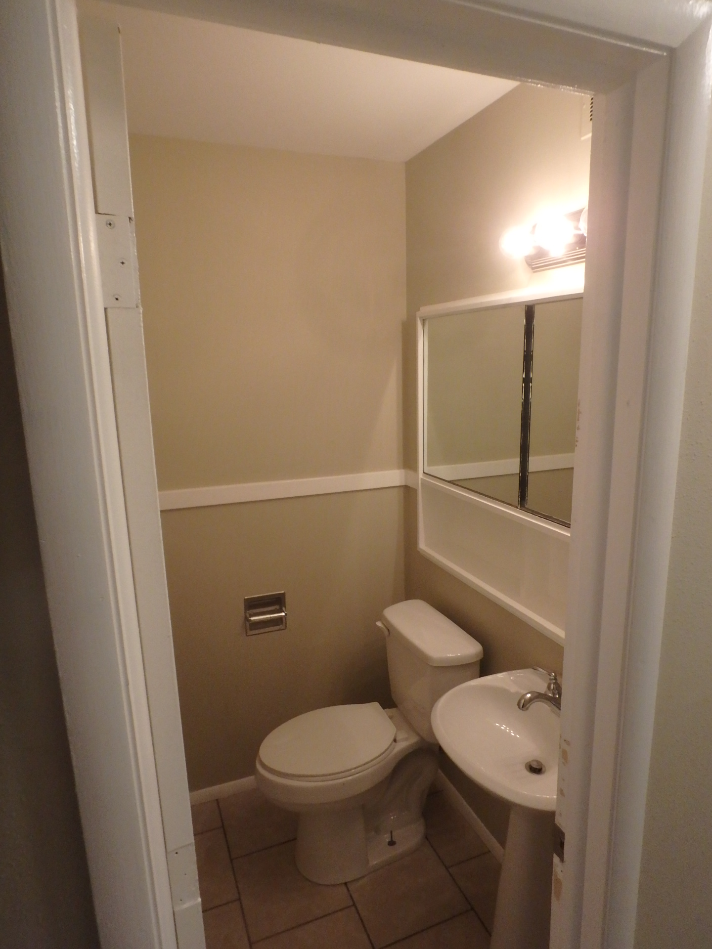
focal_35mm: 21
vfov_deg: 79.0
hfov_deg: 63.4
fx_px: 576
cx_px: 356
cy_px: 474
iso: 400
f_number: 3.5
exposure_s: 1/30
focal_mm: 3.7
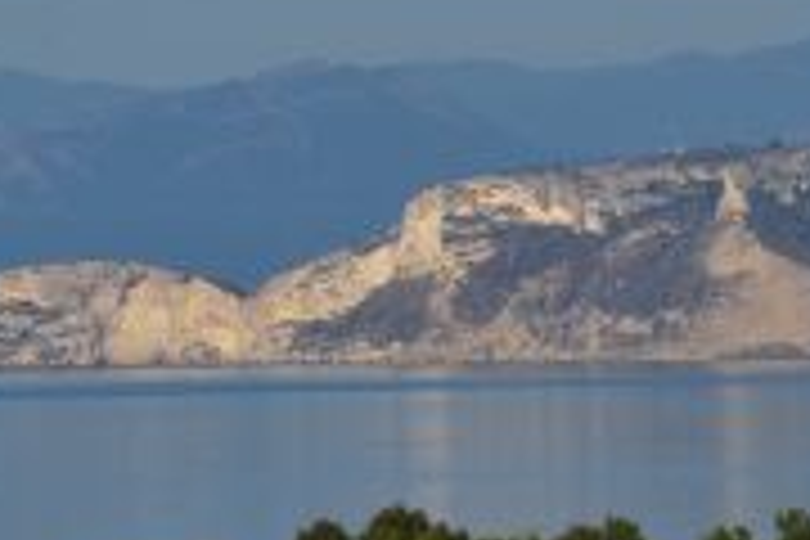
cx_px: 333
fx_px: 12644
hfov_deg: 3.7
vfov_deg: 2.4
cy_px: 32
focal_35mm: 562
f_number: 11
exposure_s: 1/500
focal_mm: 150
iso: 160
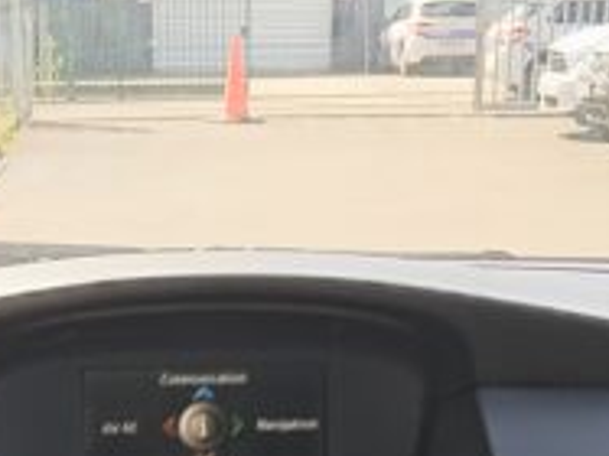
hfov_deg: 18.3
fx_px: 1881
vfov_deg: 12.8
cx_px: 163
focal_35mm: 107
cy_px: 752
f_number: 1.8
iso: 150
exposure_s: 1/33.3
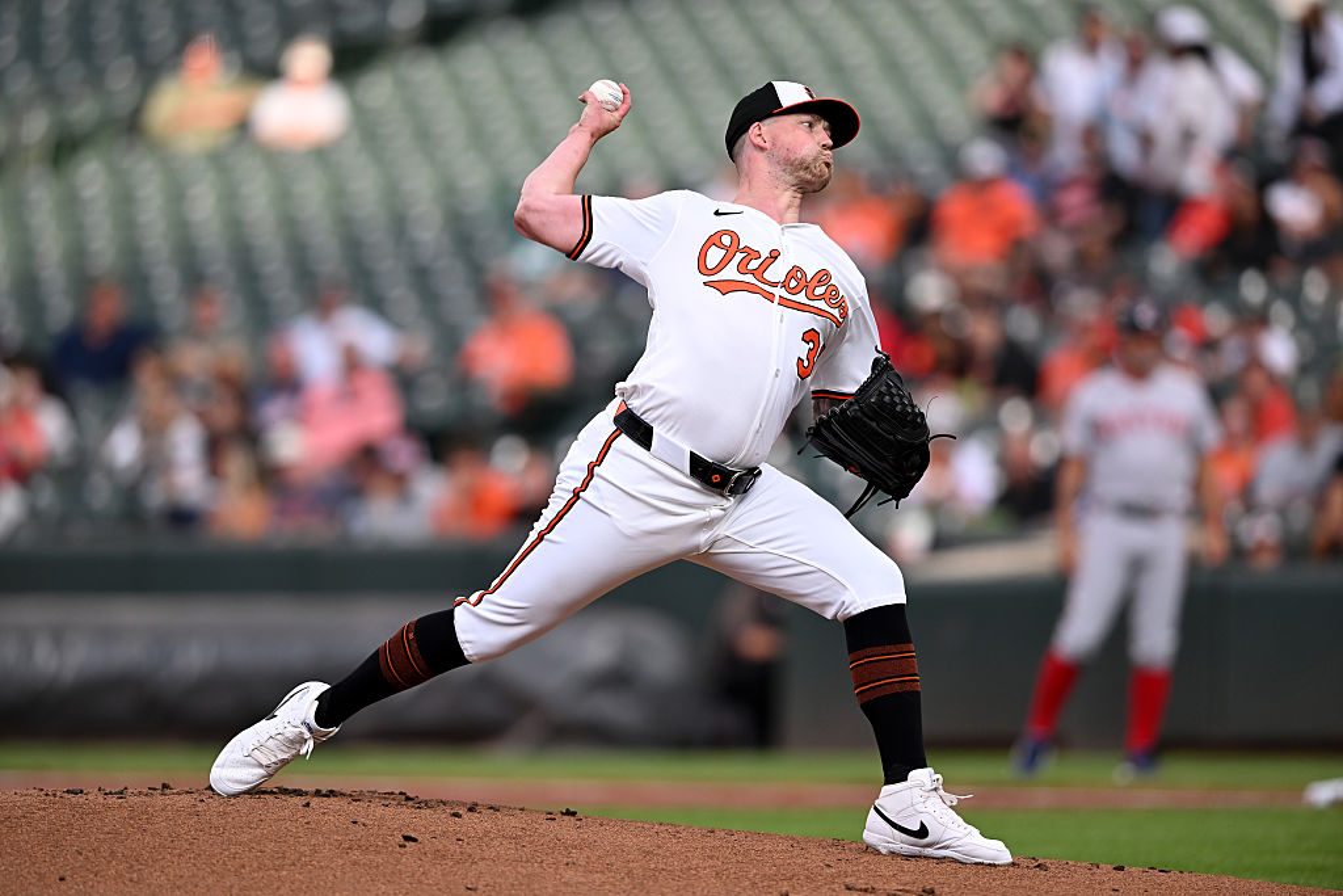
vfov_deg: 3.4
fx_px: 14923
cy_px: 448
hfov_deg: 5.2
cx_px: 672
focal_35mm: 400
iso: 640
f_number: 3.5
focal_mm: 400
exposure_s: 1/2000
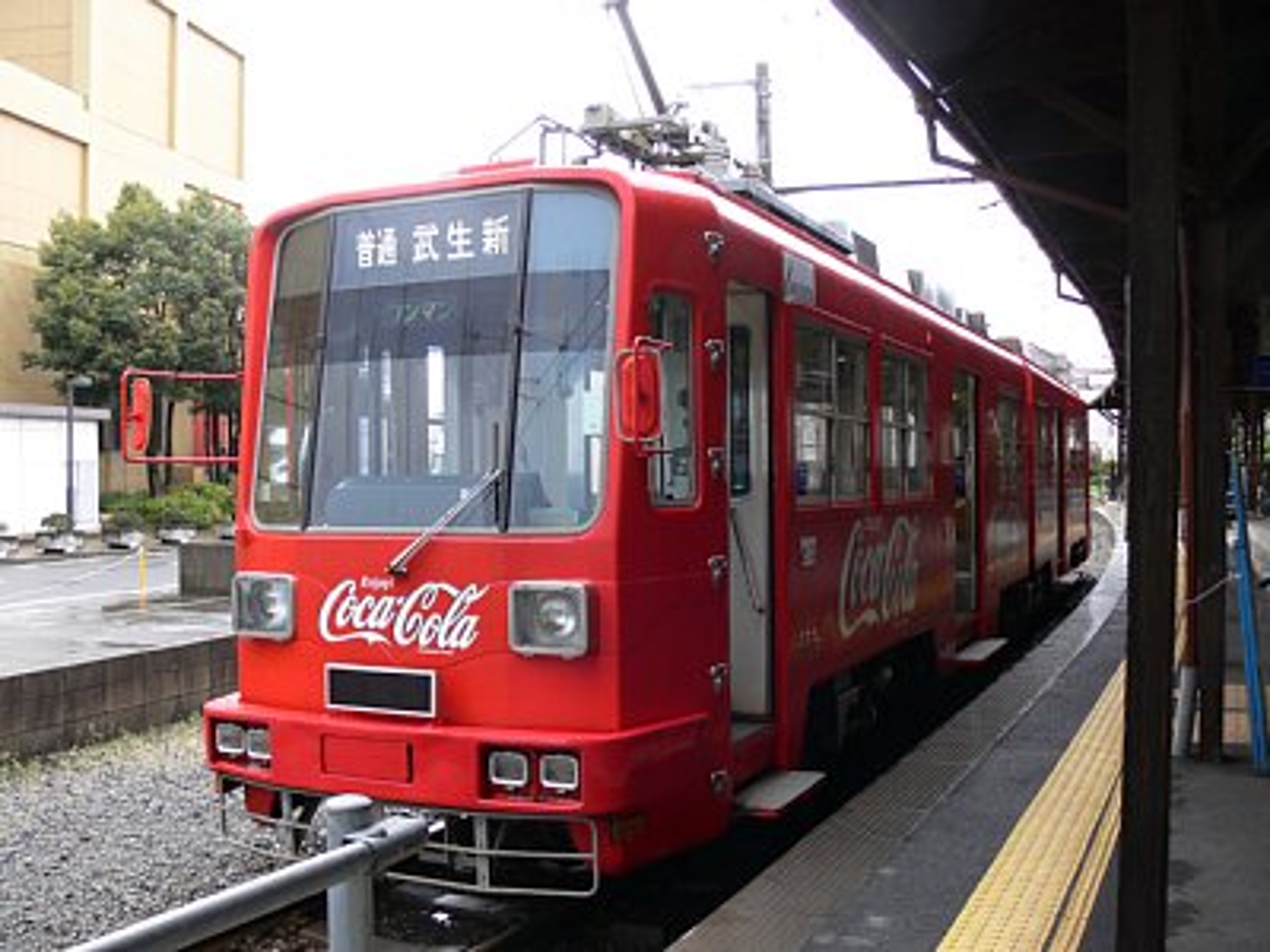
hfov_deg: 52.6
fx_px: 1284
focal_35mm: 35
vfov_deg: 40.7
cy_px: 476
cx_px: 635
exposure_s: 1/80
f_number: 4
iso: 80
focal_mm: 7.4
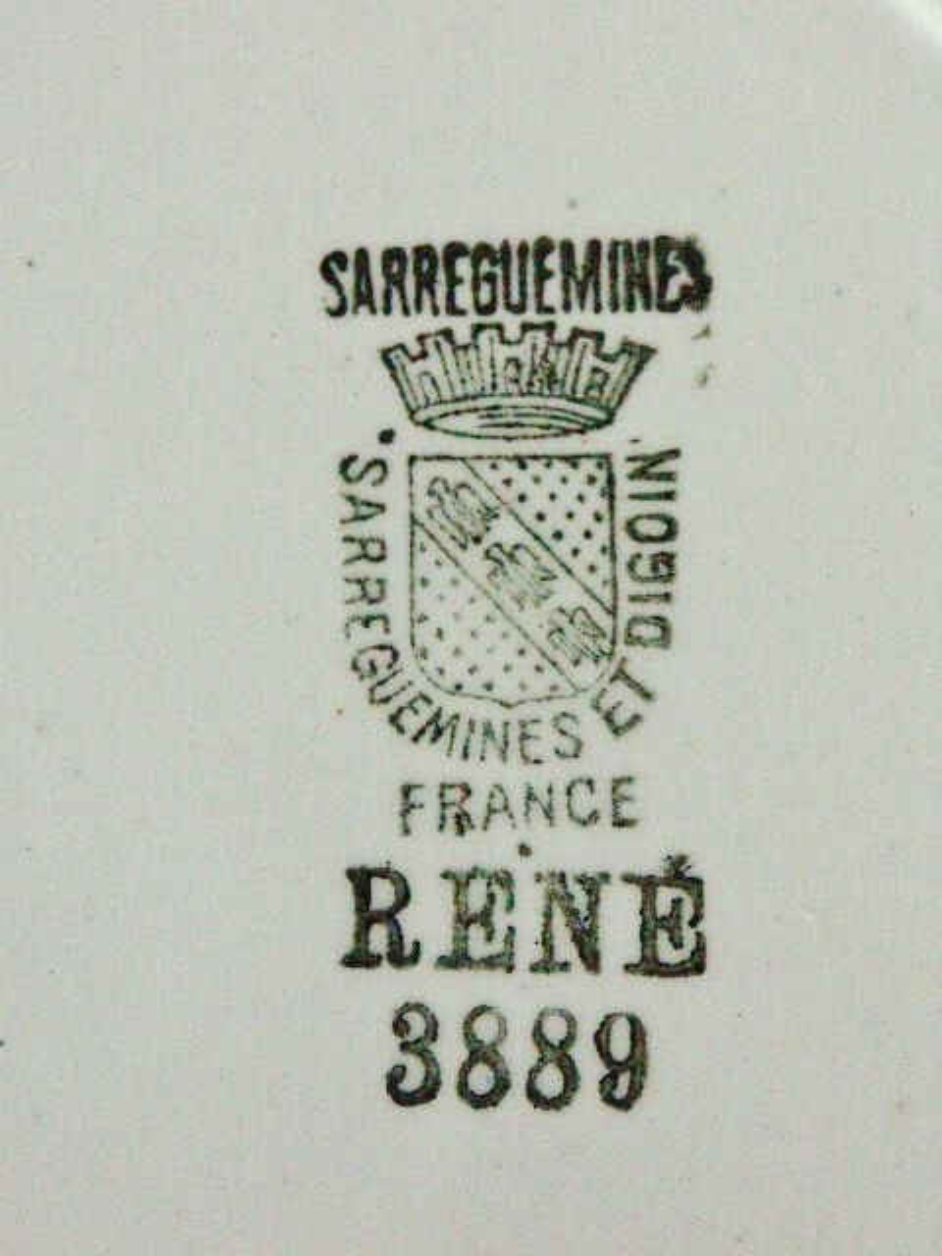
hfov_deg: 7.4
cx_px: 471
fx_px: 7257
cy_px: 628
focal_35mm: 200
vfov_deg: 9.9
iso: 400
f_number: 4.5
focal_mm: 50.69
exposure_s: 1/250
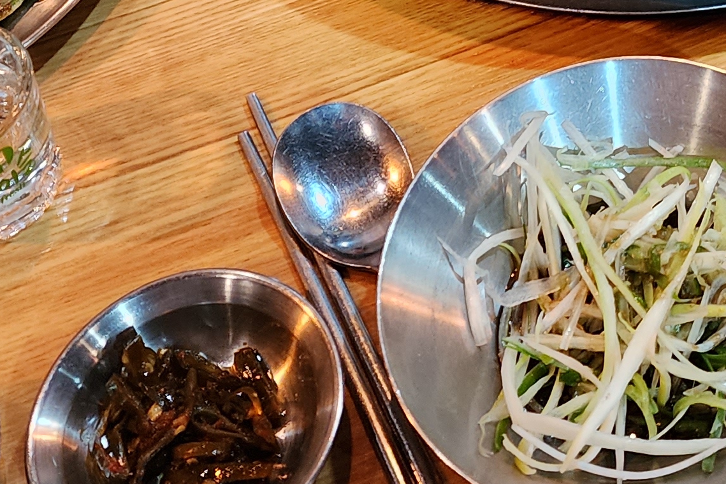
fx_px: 1694
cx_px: 753
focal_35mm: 84
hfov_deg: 23.1
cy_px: -177
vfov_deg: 15.3
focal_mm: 6.4
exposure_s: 1/60
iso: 640
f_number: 1.8
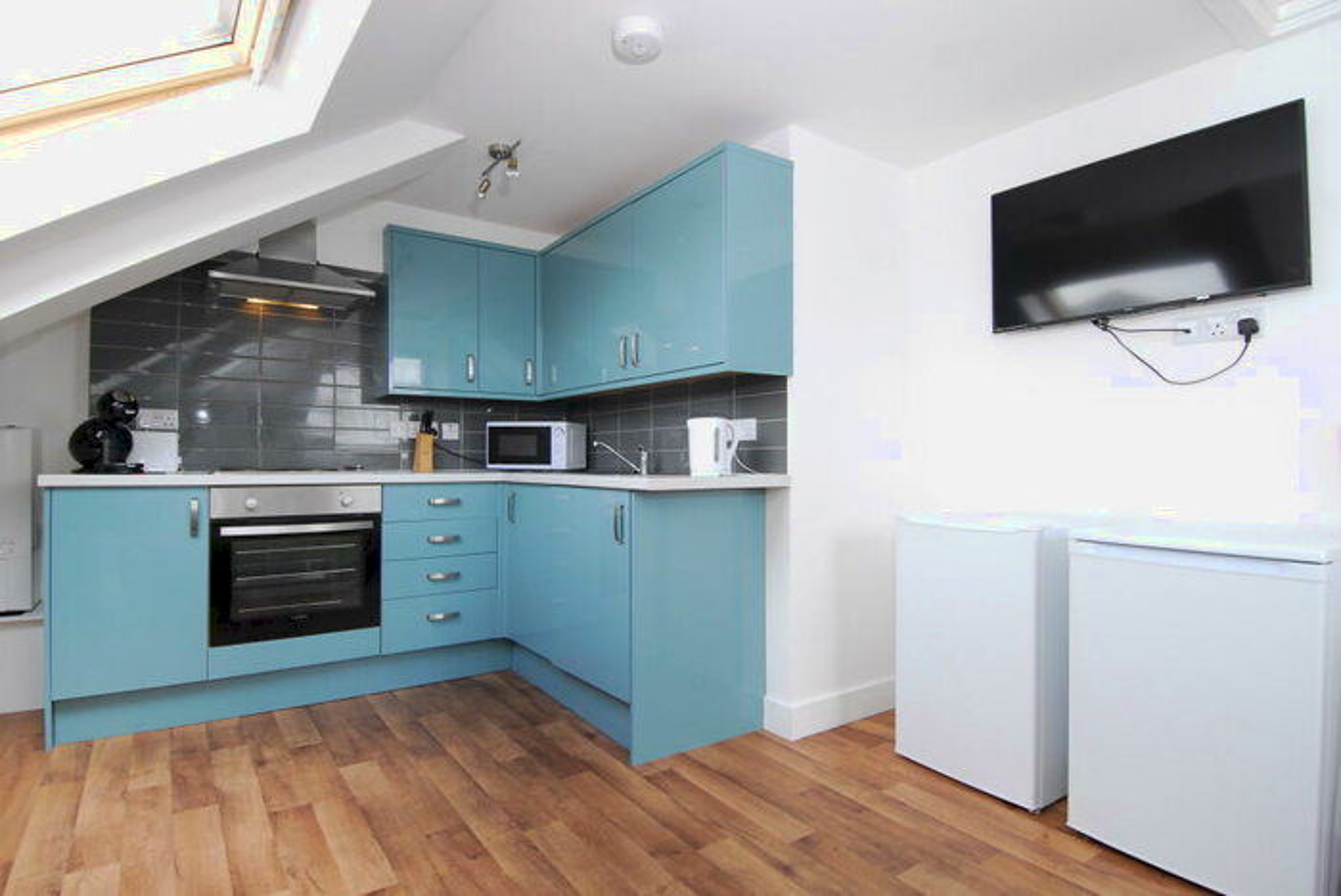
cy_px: 448
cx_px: 670
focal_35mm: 18
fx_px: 671
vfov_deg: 67.5
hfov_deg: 90.0
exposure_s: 1/80
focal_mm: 12
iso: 400
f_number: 5.6
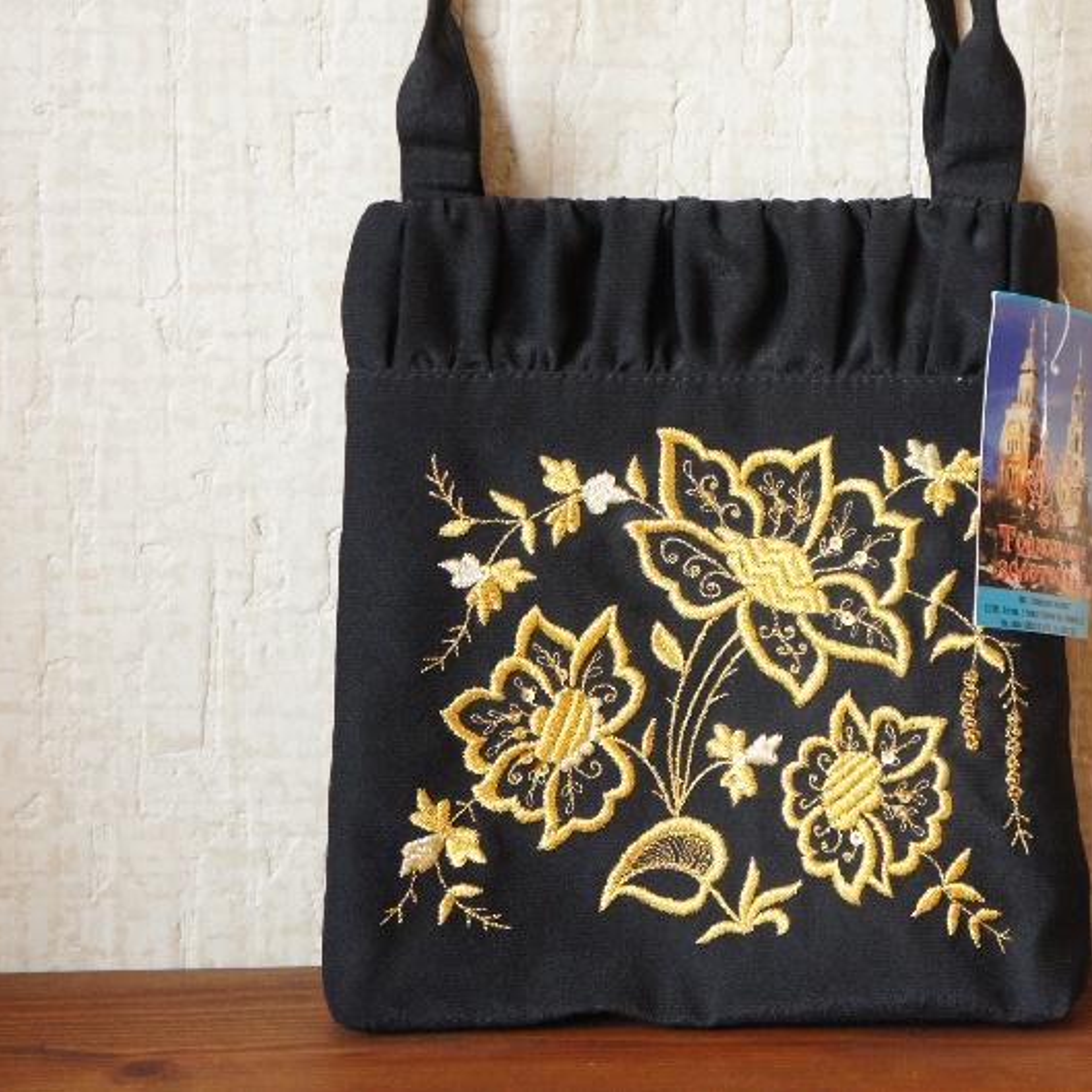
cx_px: 708
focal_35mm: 104
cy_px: 546
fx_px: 3712
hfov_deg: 16.7
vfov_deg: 16.7
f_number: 5.6
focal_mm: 54
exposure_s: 1/30
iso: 1600
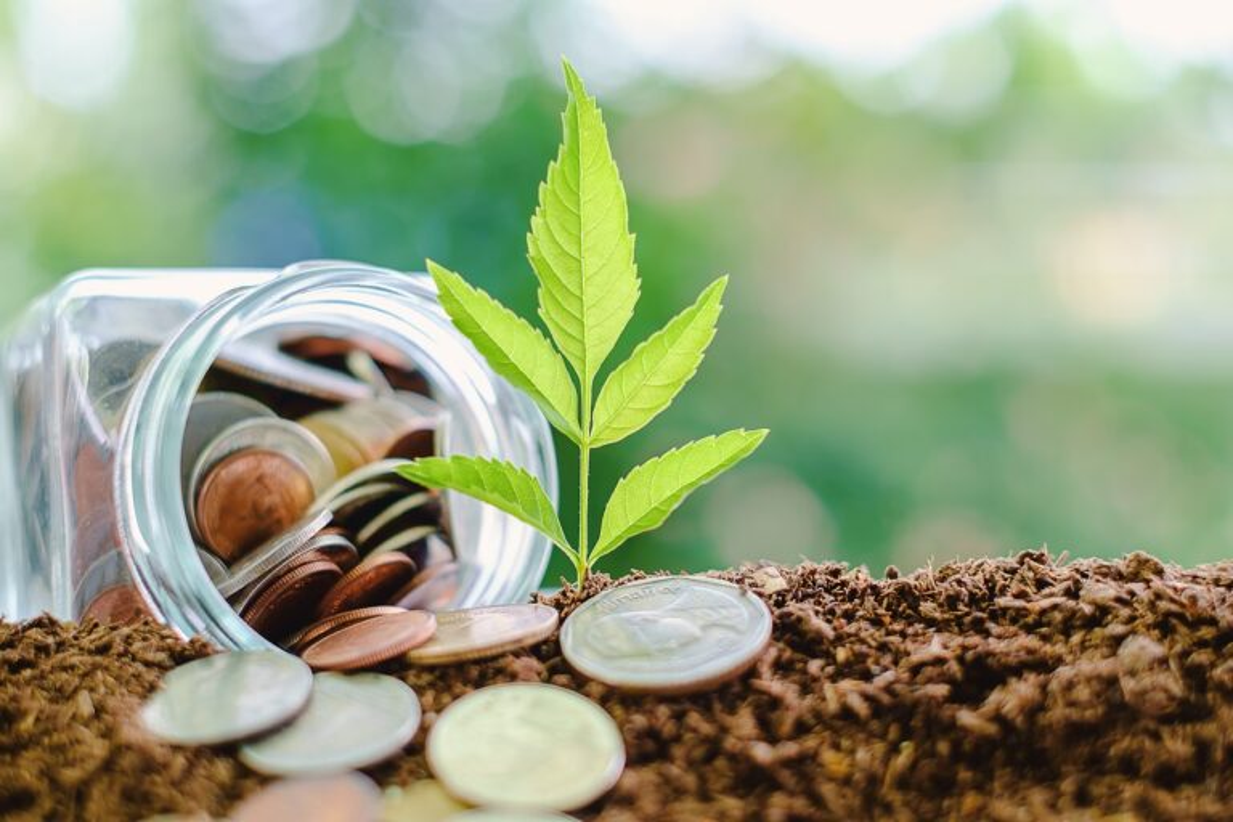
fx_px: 1815
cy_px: 411
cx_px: 616
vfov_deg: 25.5
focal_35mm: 53
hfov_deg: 37.5
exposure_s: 1/125
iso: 200
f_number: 2.5
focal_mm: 35
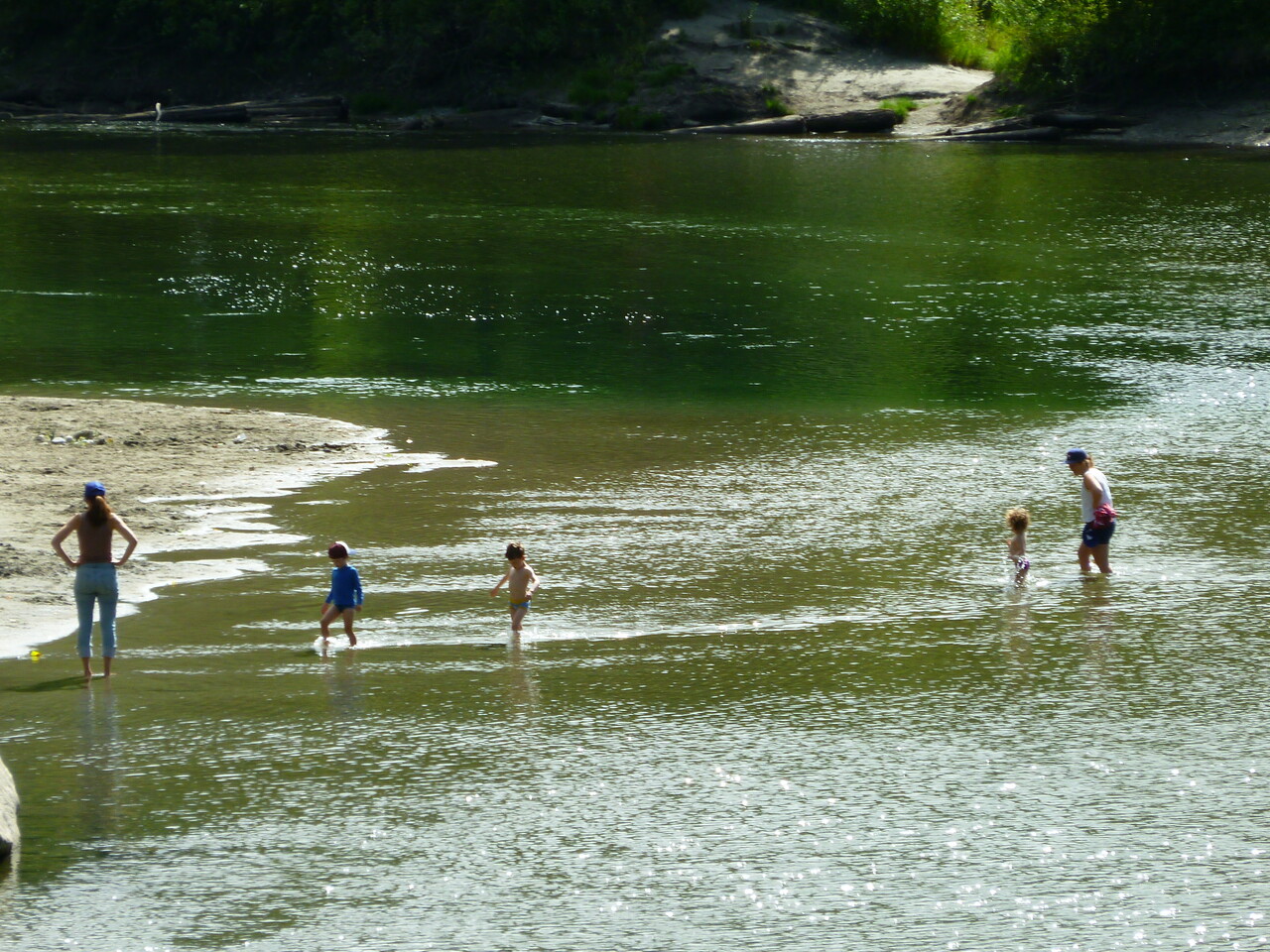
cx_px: 635
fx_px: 9172
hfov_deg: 7.9
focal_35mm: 250
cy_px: 476
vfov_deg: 5.9
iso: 80
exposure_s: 1/125
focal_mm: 36
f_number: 5.9
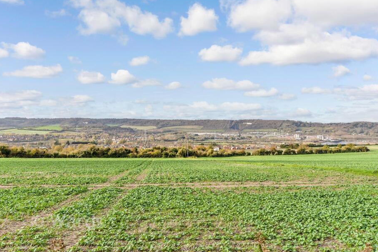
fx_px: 357
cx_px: 170
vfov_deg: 38.9
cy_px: 123
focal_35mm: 34
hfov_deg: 55.7
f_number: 8
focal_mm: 20
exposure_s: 1/400
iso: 320
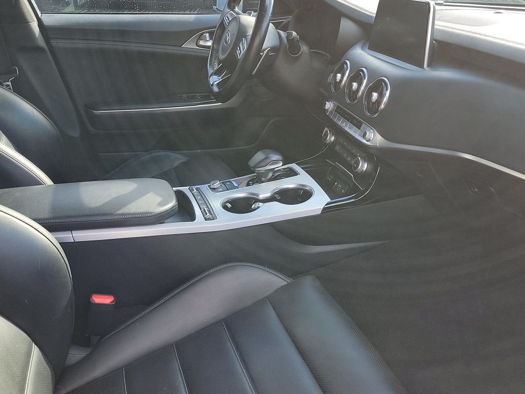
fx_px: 531
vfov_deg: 40.5
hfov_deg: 52.6
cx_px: 257
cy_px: 160
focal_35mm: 35
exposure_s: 1/119
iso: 84
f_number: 1.8
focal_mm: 6.7
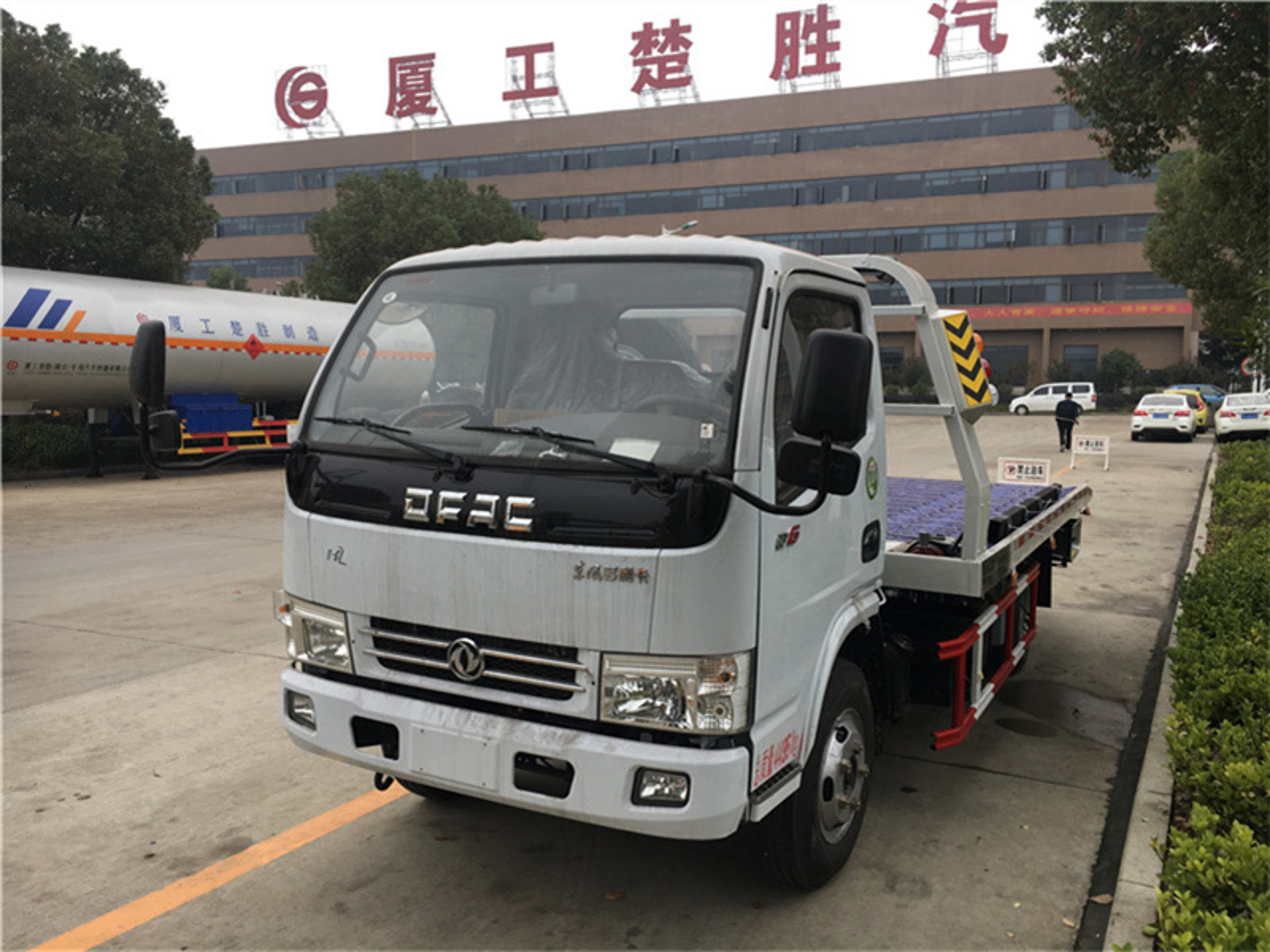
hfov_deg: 61.7
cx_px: 635
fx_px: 1064
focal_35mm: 29
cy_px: 476
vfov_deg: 48.2
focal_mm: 4.15
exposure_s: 1/100
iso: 25
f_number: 2.2
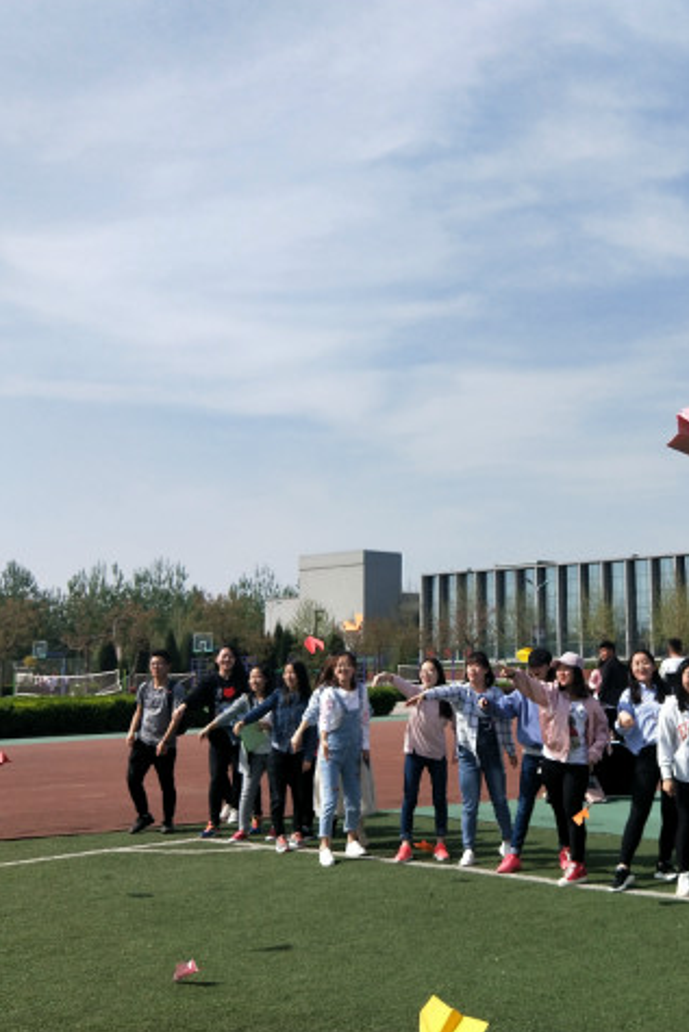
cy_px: 513
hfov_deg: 36.8
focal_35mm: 35
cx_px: 537
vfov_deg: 54.4
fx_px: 1004
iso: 33
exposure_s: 1/2222
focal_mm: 4.27
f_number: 1.7
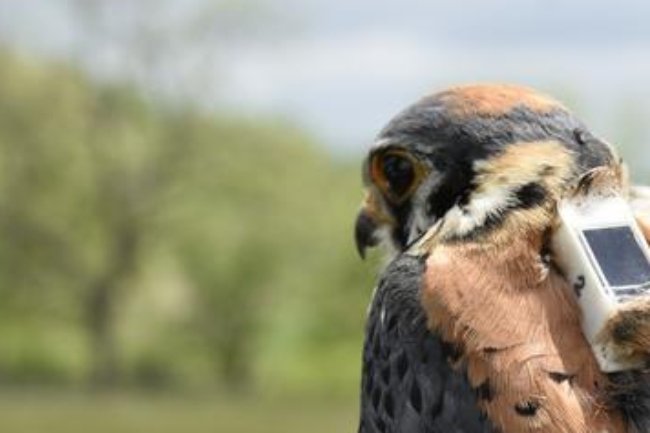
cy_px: 408
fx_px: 3194
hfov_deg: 11.6
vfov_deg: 7.7
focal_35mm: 177
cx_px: 268
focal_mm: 60
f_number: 9
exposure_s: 1/320
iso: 200
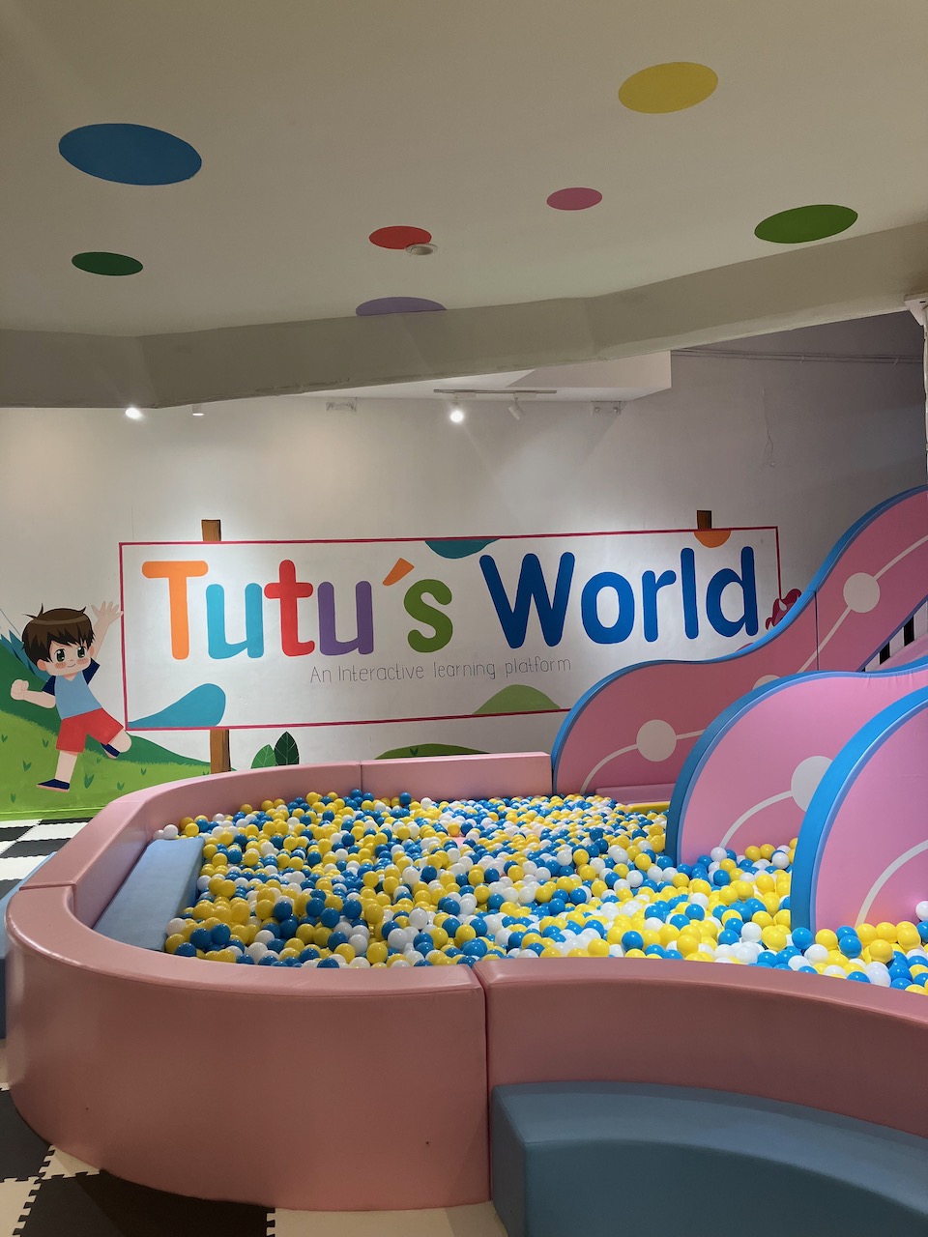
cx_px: 464
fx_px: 1001
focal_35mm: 28
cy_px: 618
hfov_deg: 49.7
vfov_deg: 63.4
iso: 80
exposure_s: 1/100
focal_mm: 3.99
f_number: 1.8
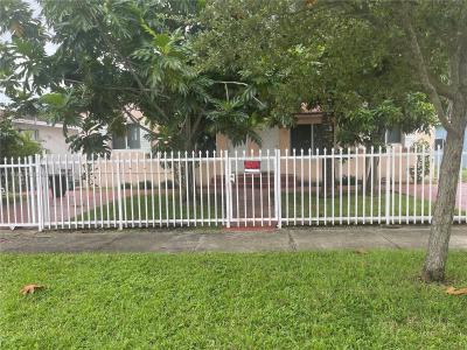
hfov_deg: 67.3
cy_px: 175
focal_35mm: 26
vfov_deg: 53.1
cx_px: 234
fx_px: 351
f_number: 1.6
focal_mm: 5.1
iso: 32
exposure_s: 1/373
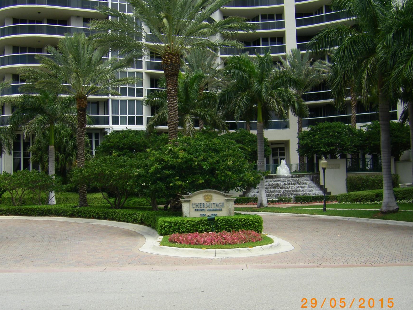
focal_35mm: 45
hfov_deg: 42.1
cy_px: 162
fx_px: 537
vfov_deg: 32.2
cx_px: 197
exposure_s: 1/125
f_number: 7
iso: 64
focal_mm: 6.3
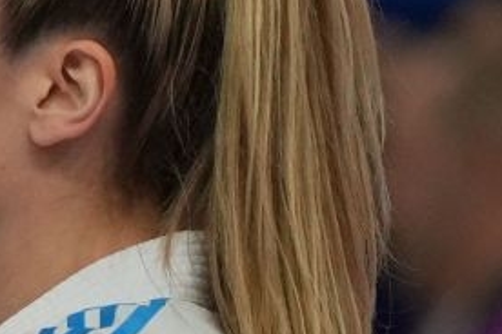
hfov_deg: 1.1
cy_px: 443
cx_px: -817
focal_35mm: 1959
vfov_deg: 0.7
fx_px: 27315
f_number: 2.8
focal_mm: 200
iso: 1600
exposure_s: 1/1000
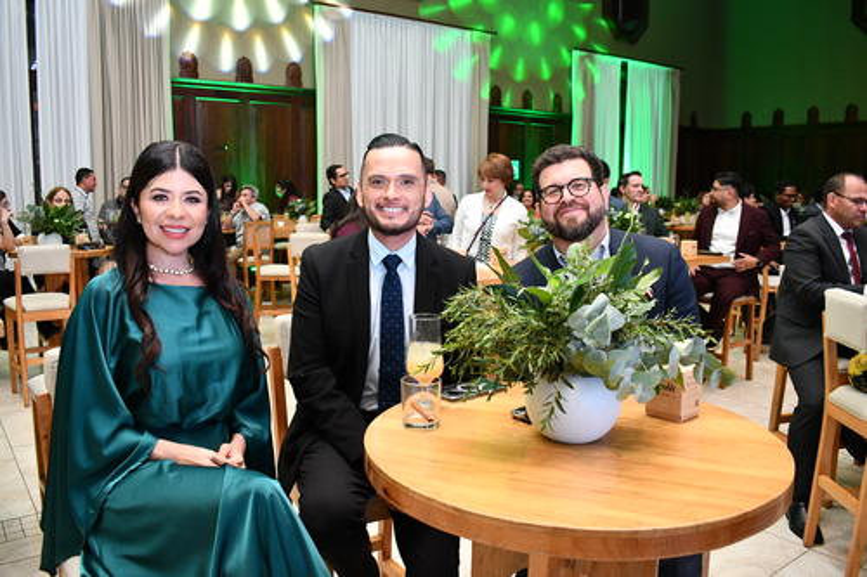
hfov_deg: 61.9
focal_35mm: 30
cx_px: 434
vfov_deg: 43.6
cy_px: 288
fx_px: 722
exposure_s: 1/60
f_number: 4
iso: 2000
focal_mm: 20
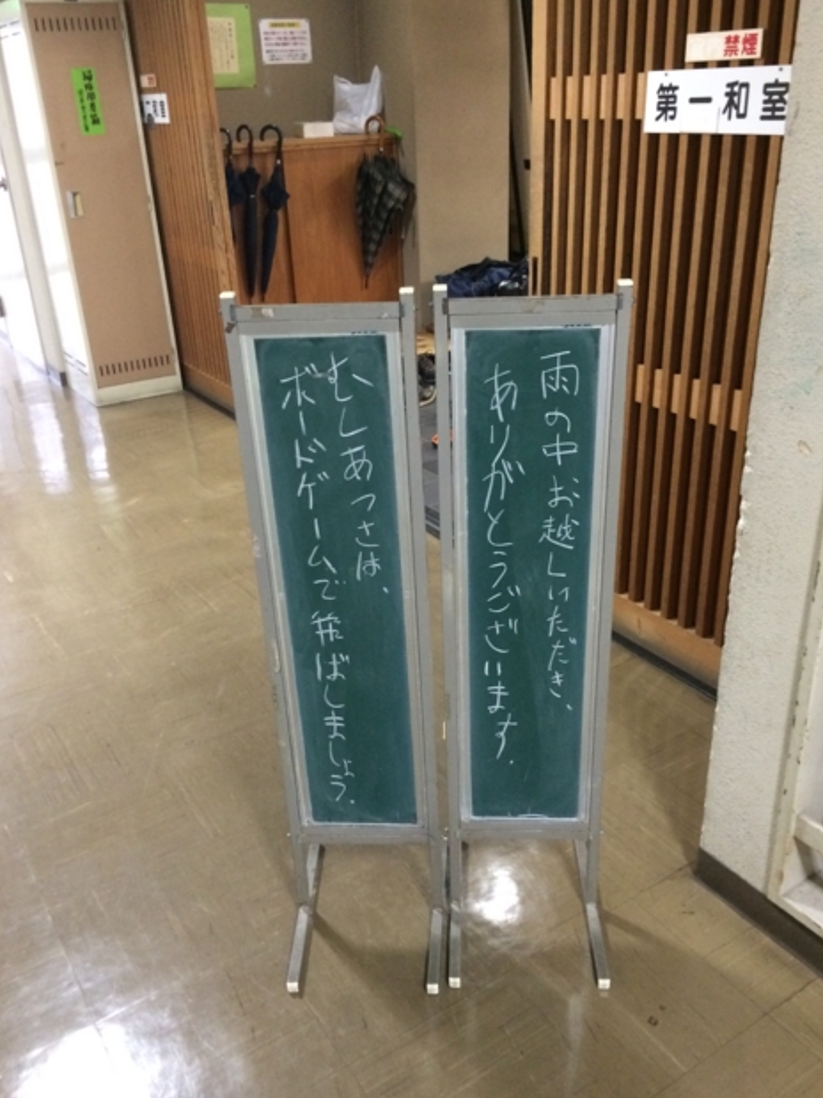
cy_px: 564
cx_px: 415
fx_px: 951
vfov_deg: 60.0
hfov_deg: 46.8
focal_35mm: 30
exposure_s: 1/15
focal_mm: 4.15
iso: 320
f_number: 2.2
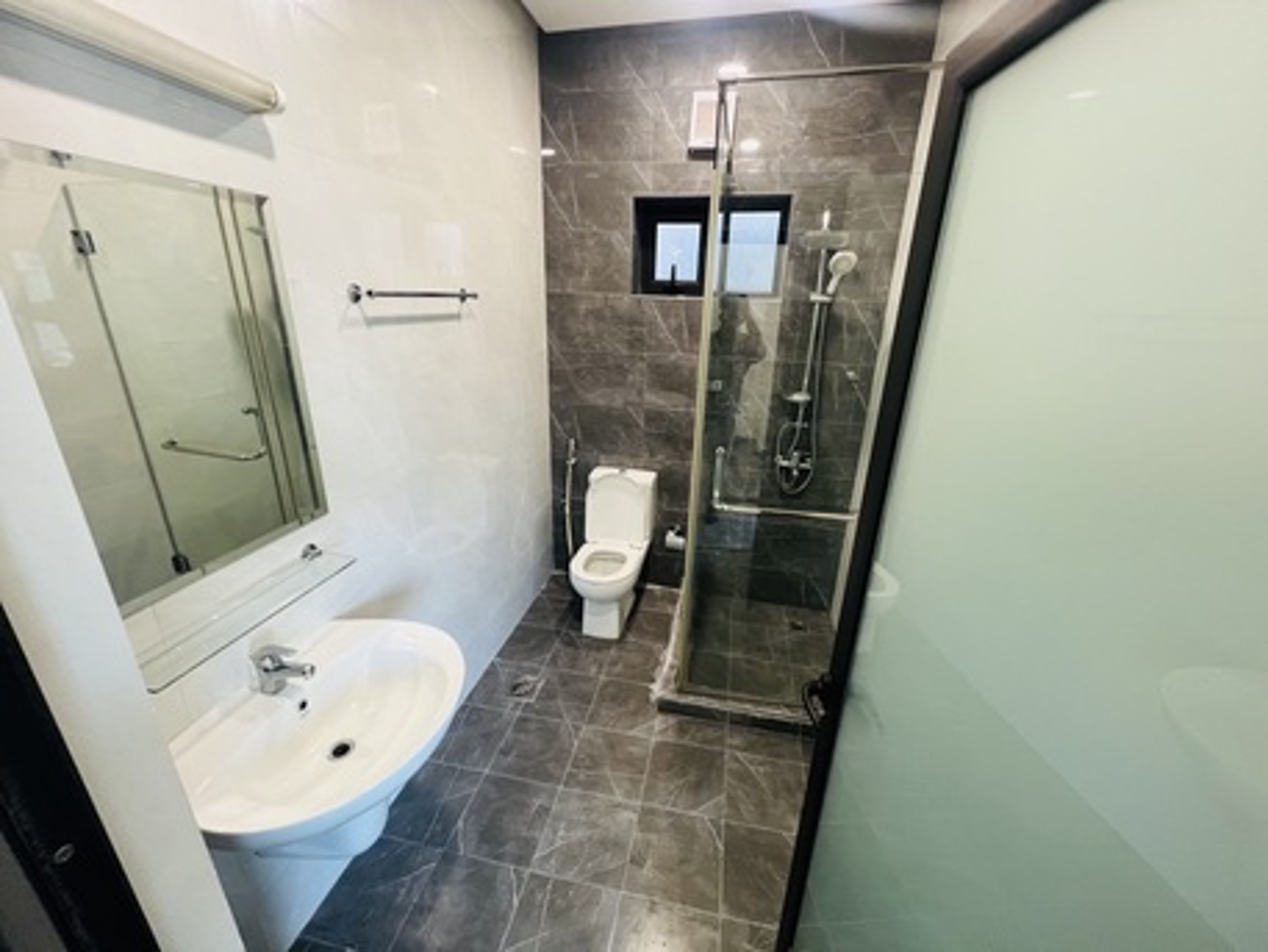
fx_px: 476
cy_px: 476
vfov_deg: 89.9
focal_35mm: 13
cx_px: 634
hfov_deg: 106.2
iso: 160
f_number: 1.8
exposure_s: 1/50
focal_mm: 1.57
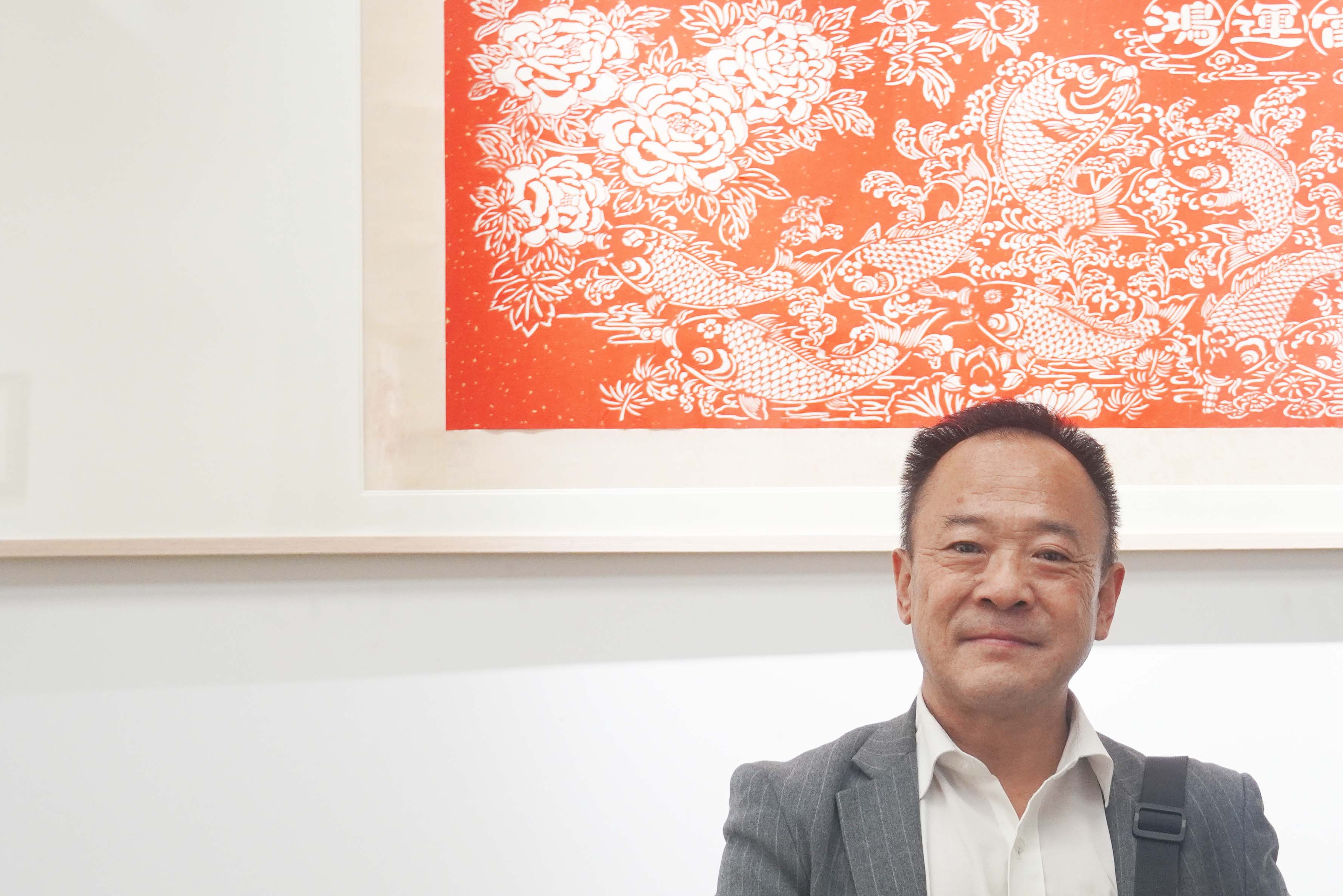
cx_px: 936
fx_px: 2462
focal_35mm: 66
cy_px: 599
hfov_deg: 30.2
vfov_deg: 20.5
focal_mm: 26
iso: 640
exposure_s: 1/160
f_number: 4
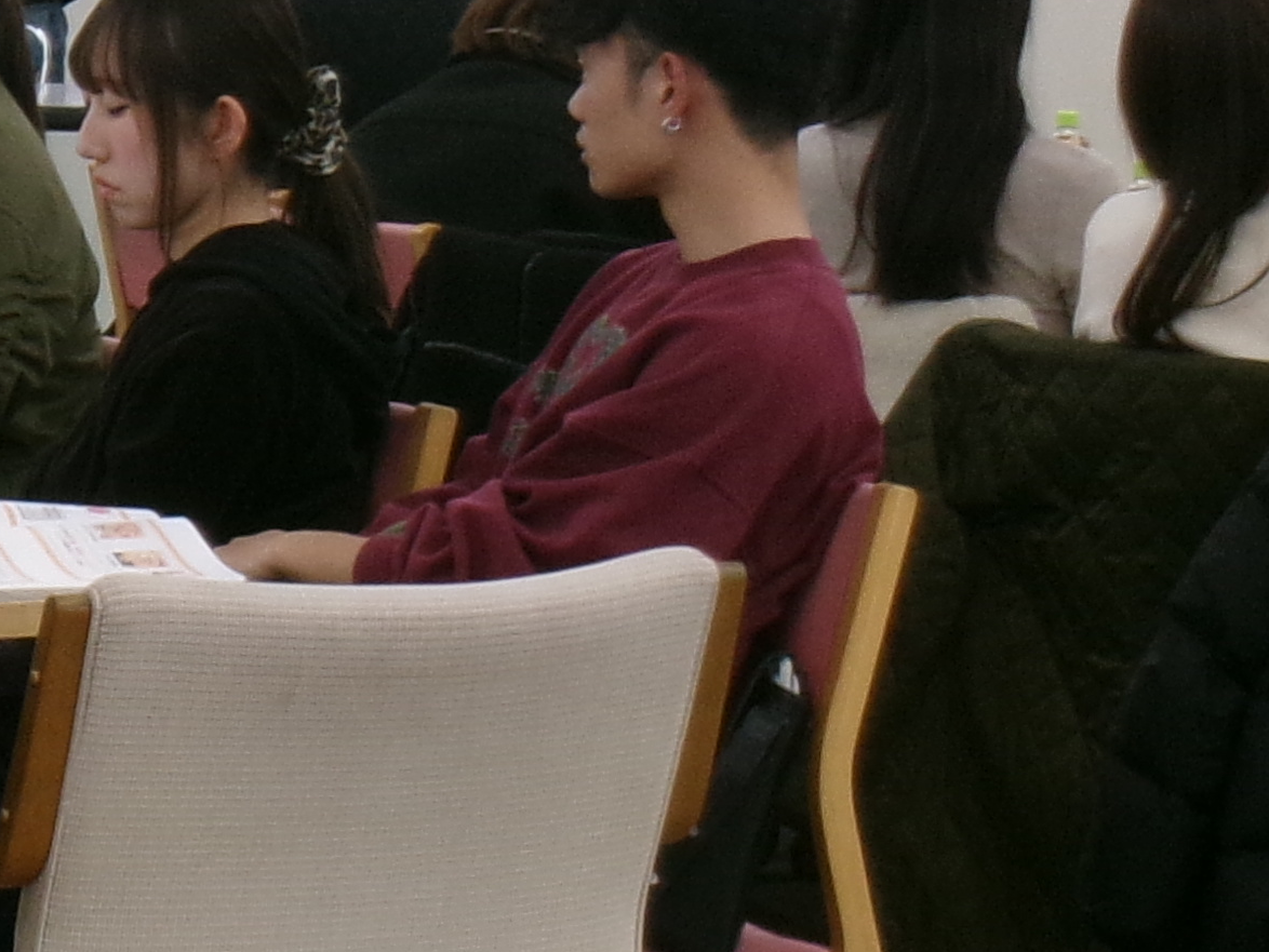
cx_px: -823
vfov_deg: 7.1
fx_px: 7627
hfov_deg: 9.2
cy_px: 271
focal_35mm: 208
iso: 138
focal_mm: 9.5
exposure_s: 1/34
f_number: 4.9
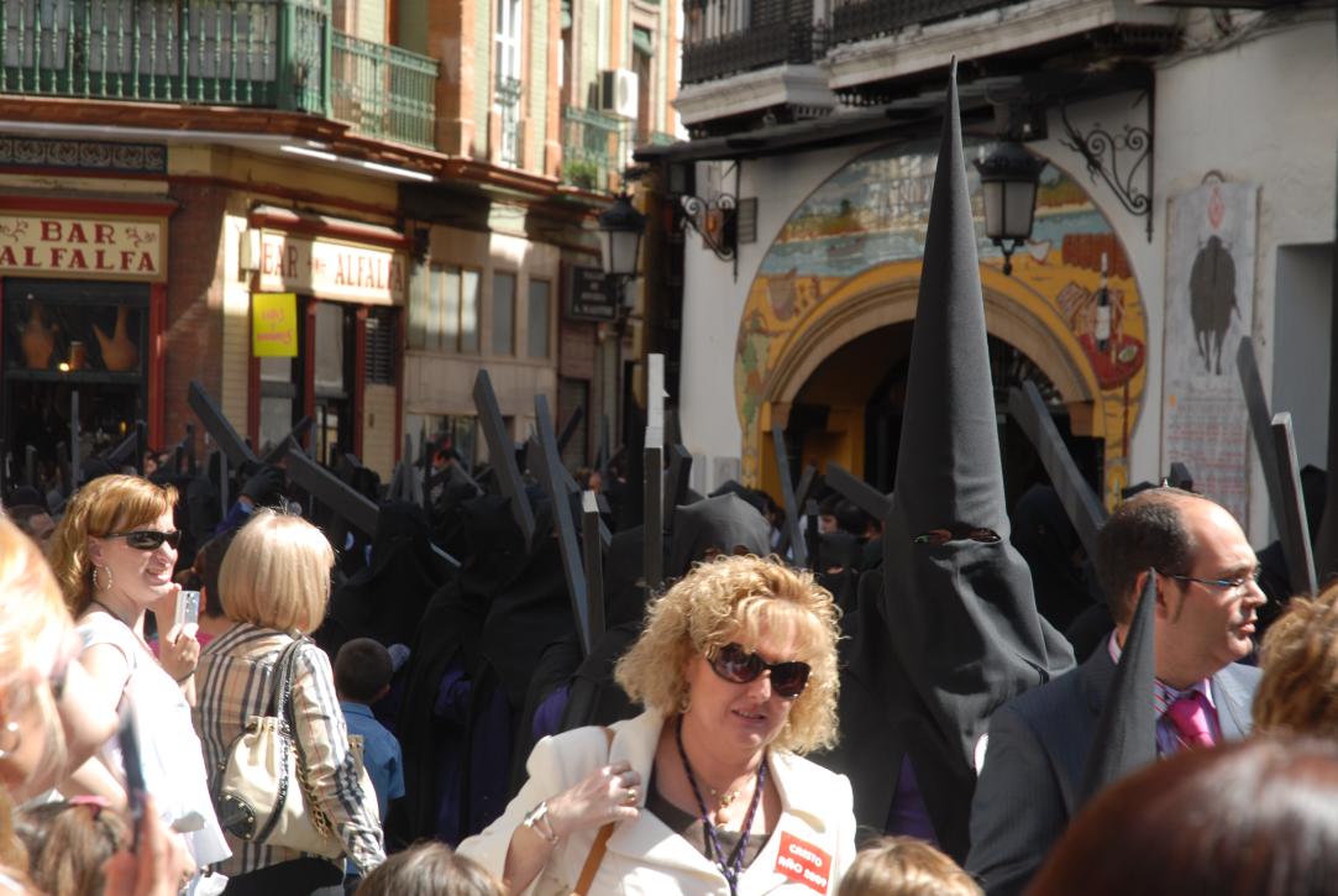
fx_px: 3907
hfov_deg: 19.4
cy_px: 448
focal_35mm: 105
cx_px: 669
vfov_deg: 13.1
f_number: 7.1
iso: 100
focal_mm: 70
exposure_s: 1/60
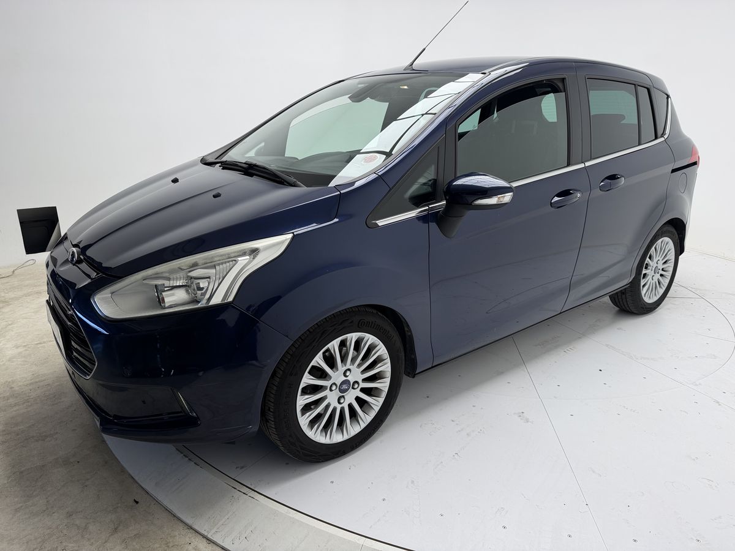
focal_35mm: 24
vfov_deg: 56.8
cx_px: 368
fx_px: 510
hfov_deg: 71.6
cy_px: 276
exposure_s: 1/168
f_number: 1.78
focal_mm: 6.76
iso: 64
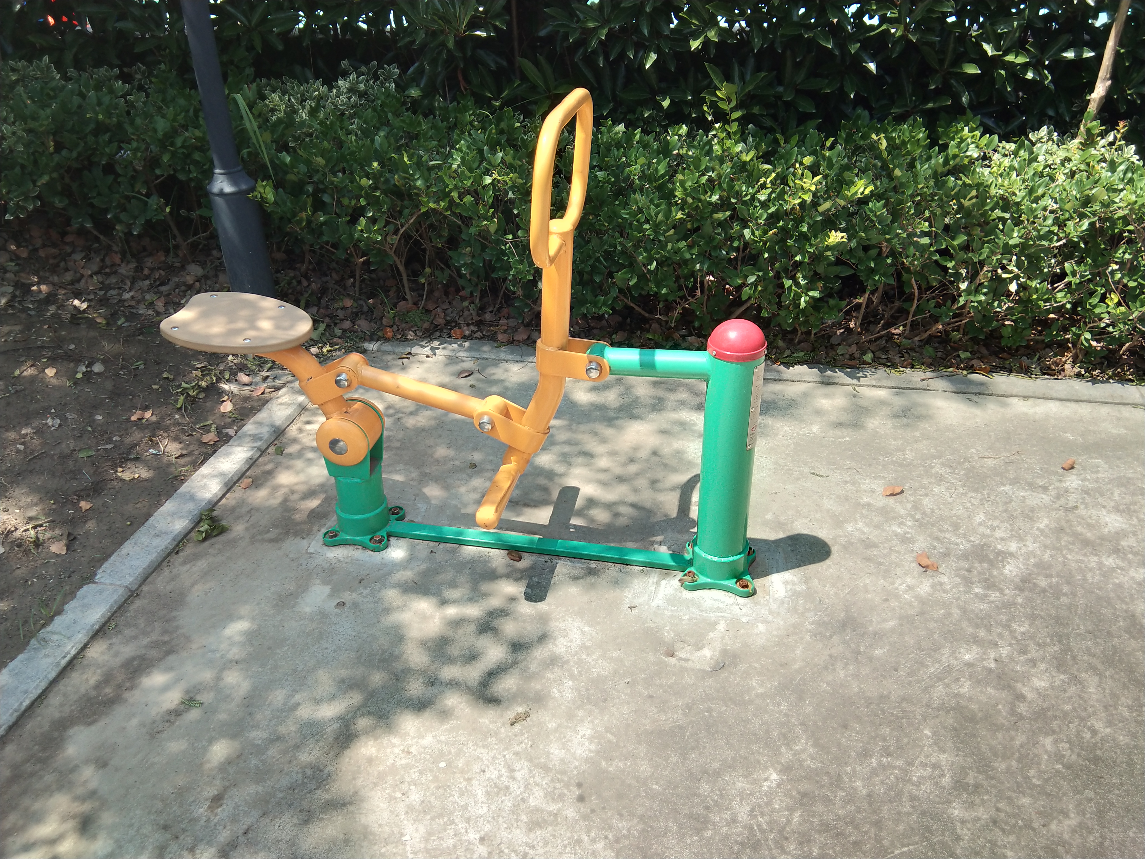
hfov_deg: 58.4
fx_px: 1025
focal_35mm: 31
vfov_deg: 45.4
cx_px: 572
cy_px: 430
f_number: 2.2
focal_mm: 3.69
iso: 50
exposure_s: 1/588
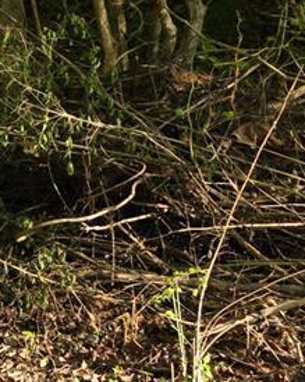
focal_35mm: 123
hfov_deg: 10.9
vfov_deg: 14.9
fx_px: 1389
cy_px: -117
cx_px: -385
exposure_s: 1/359
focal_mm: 6.3
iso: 40
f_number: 1.7
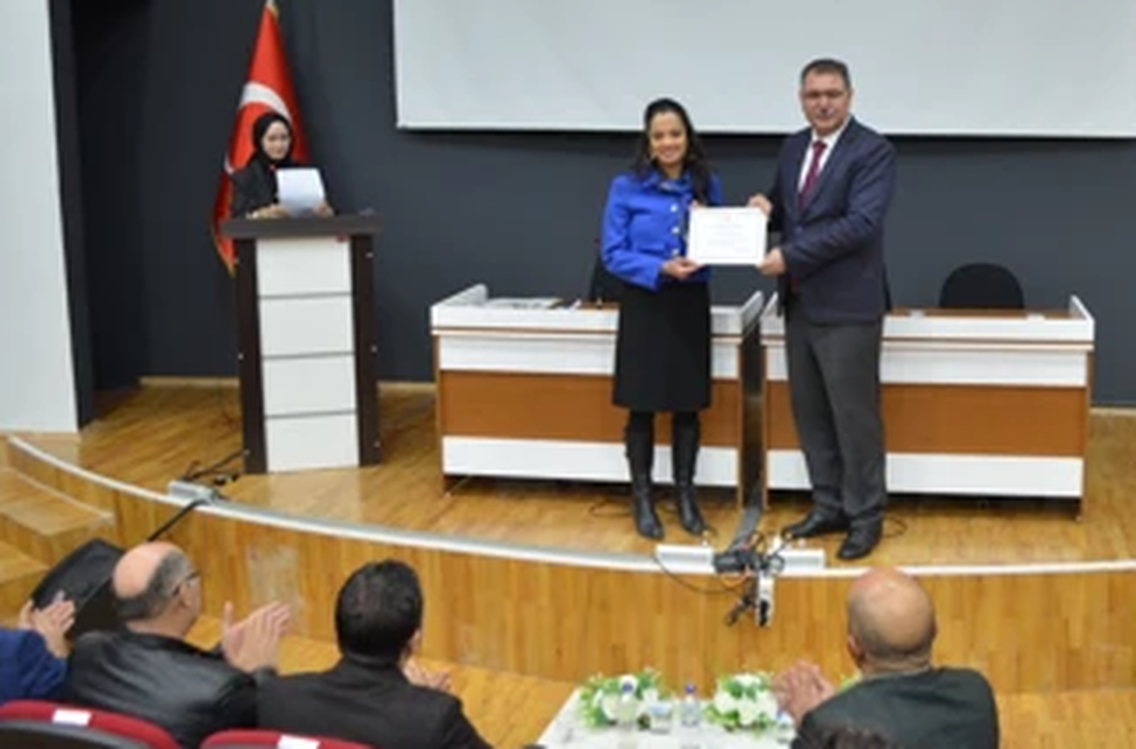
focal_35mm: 45
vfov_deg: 29.5
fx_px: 1415
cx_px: 735
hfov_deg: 43.3
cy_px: 255
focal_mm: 22
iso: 1000
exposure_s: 1/30
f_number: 3.8
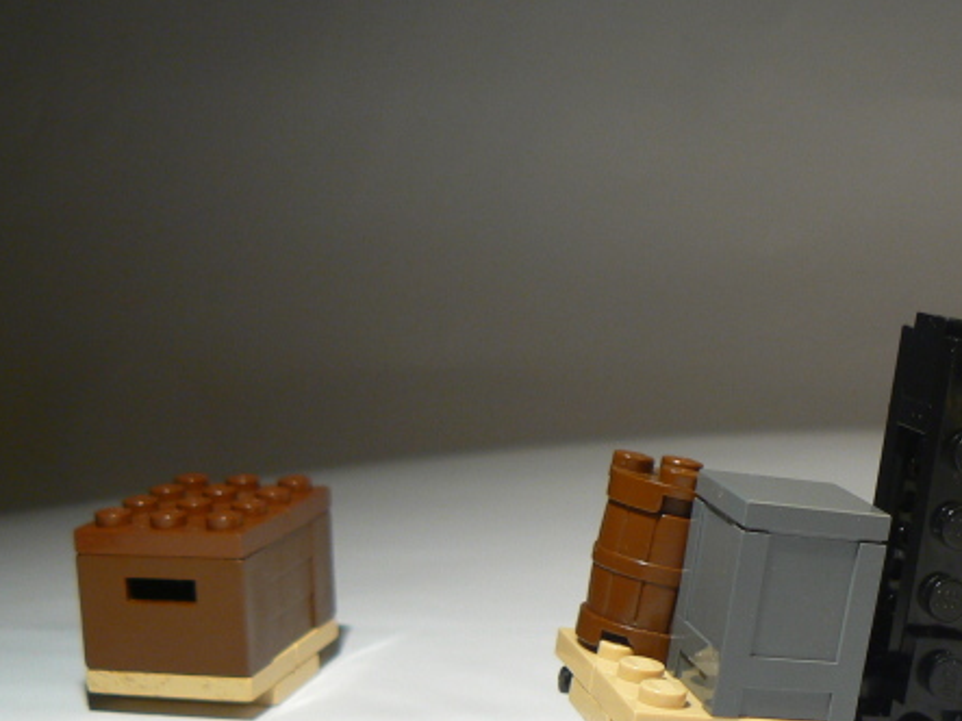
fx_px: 1806
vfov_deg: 22.5
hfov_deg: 29.0
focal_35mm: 65
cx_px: 812
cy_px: 495
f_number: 3.2
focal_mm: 6
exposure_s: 1/60
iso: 80
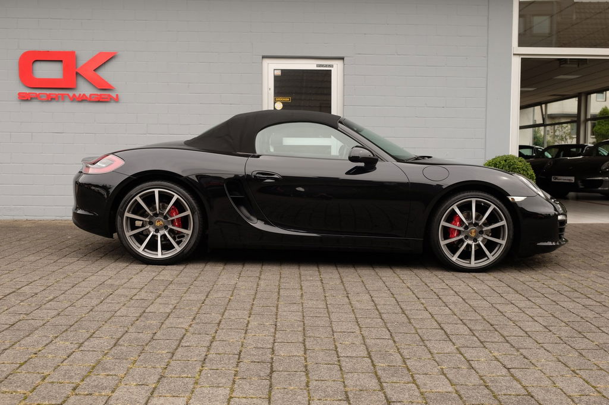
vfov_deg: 35.0
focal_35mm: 38
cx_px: 304
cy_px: 202
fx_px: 643
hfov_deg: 50.7
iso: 200
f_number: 5.6
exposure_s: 1/200
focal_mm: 25.4
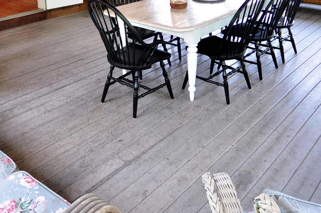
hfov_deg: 54.4
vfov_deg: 35.7
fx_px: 312
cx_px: 144
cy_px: 26
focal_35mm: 35
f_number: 4
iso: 640
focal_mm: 10
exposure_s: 1/125
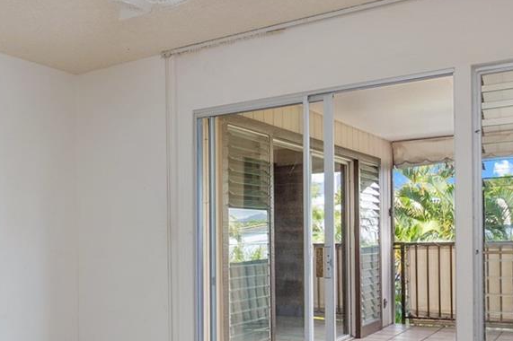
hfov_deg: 43.0
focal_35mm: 42
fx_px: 598
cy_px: 266
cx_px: 65
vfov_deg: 31.2
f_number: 8
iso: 400
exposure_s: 1/80
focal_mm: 10
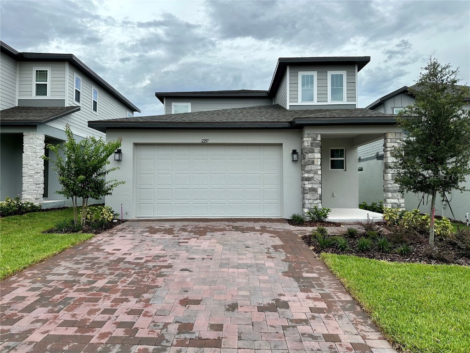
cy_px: 176
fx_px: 326
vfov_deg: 56.8
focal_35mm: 24
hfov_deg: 71.6
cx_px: 235
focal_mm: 6.86
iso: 80
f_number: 1.78
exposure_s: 1/1613
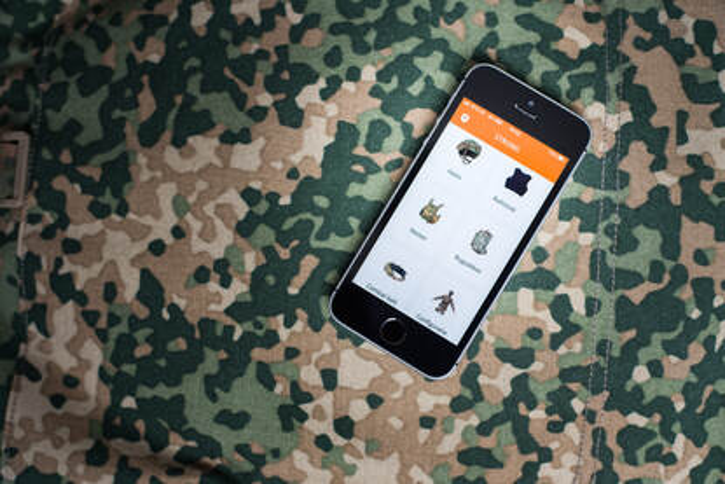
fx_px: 1007
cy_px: 242
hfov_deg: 39.6
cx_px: 362
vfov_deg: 27.0
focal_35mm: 50
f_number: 3.5
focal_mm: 50
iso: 400
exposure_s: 1/160
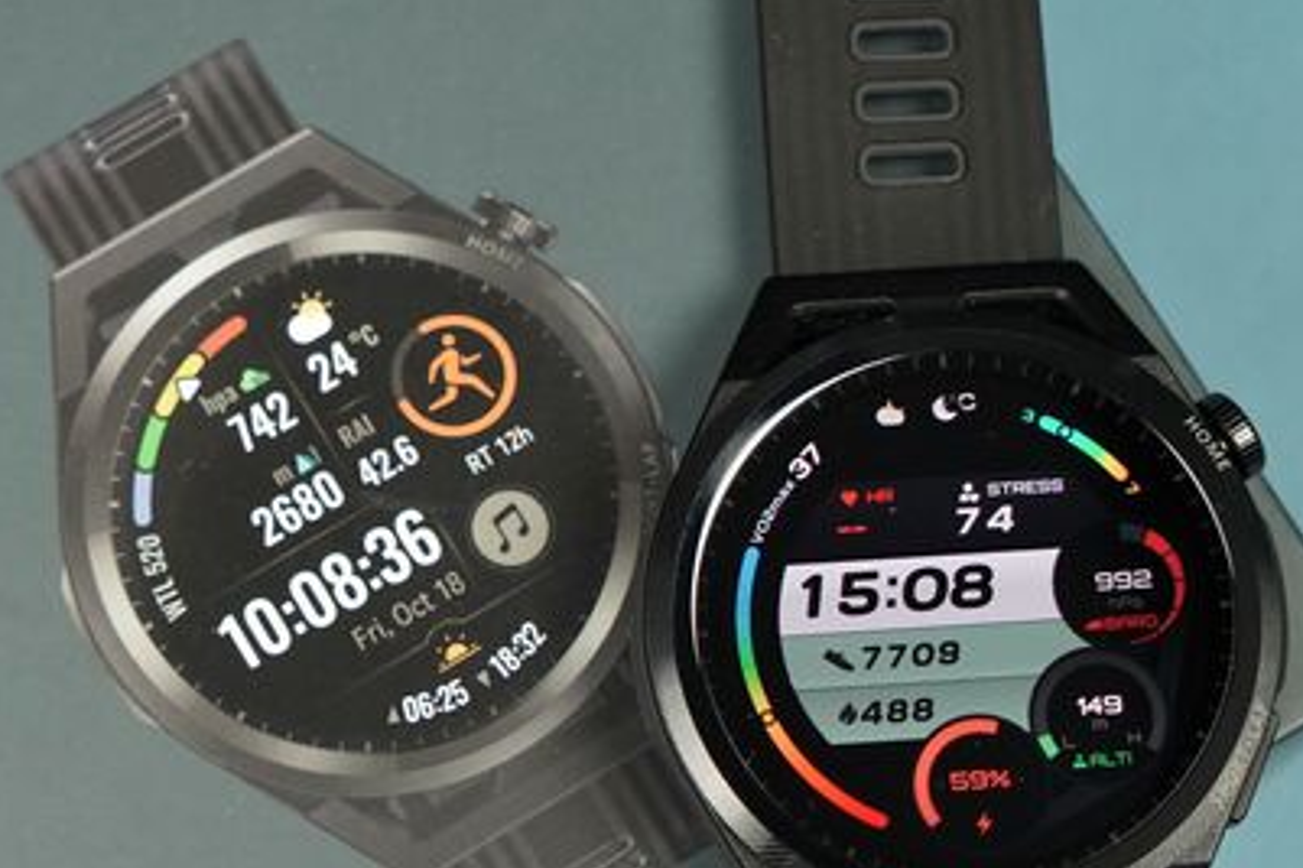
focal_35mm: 75
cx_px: 699
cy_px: 600
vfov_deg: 18.1
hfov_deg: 27.0
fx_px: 2713
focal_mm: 49
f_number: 6.3
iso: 1600
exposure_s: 1/200
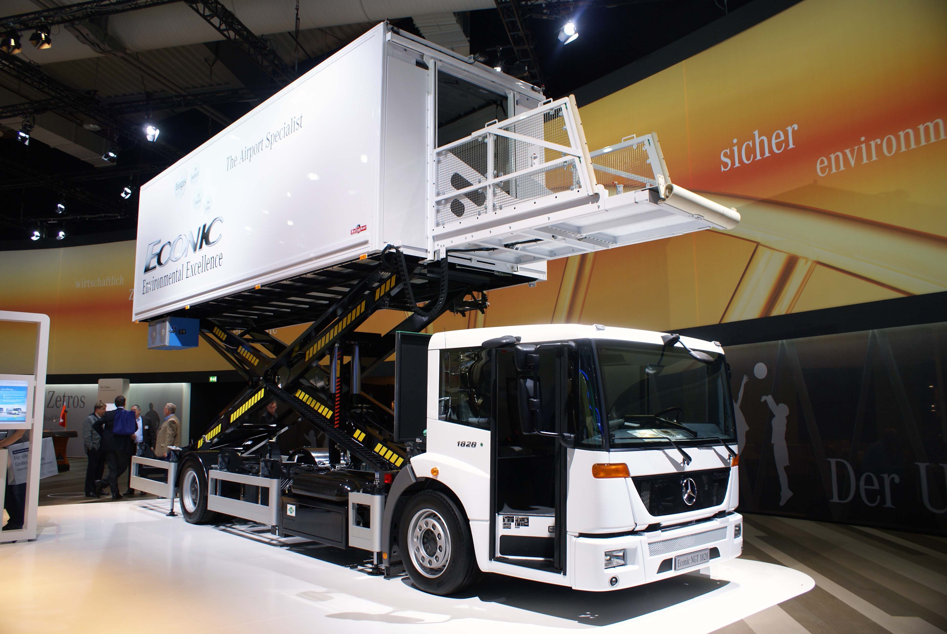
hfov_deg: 67.3
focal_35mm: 27
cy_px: 317
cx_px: 474
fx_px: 711
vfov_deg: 48.0
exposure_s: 1/40
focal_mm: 18
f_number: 4
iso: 100
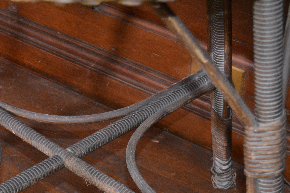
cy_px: 188
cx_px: 75
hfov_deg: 19.7
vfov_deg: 13.1
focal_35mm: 103
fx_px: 831
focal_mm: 31
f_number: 4.2
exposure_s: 1/60
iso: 3200
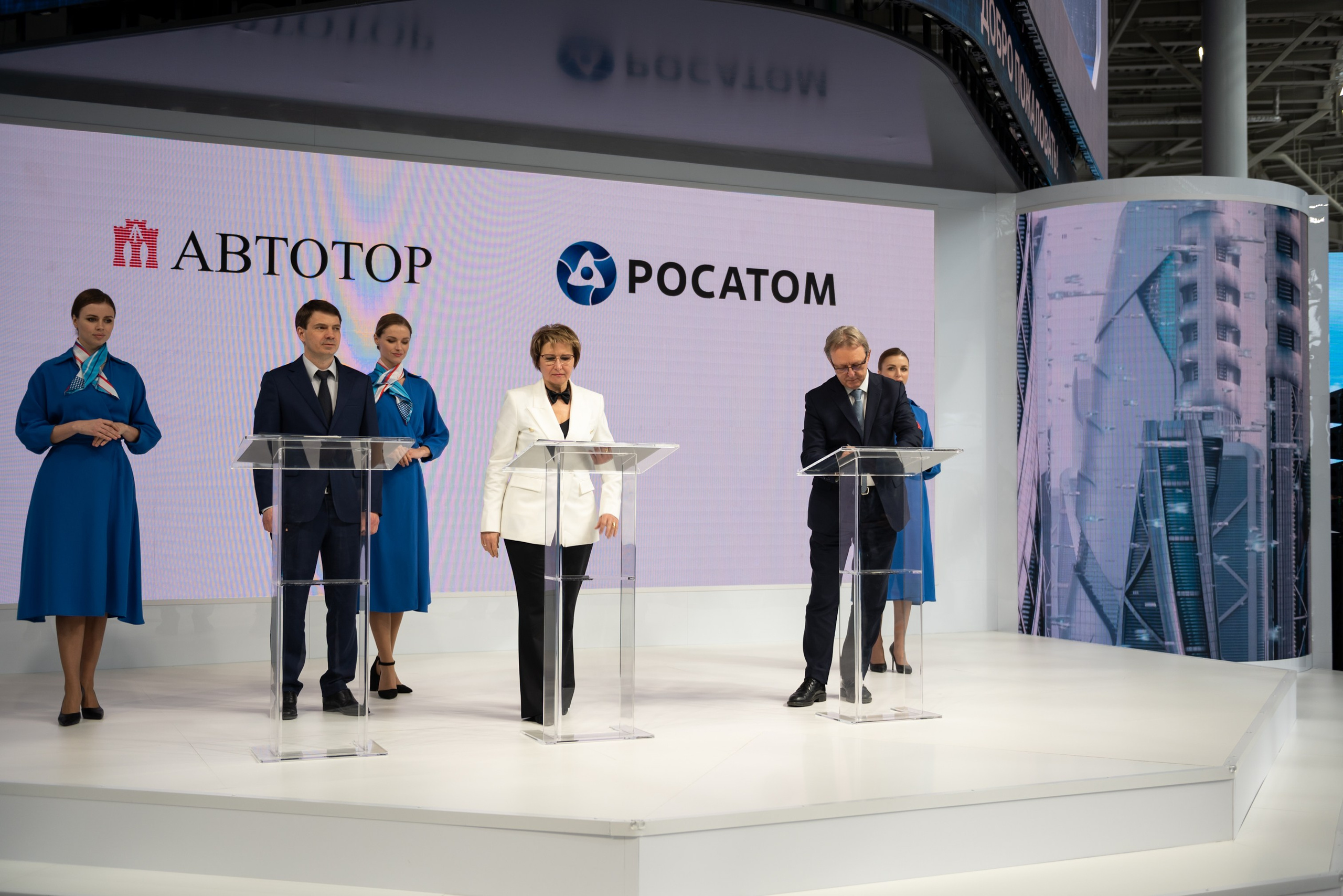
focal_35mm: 40
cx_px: 672
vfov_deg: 33.4
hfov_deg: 48.5
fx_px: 1492
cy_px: 448
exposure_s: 1/200
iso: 100
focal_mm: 40
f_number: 2.8
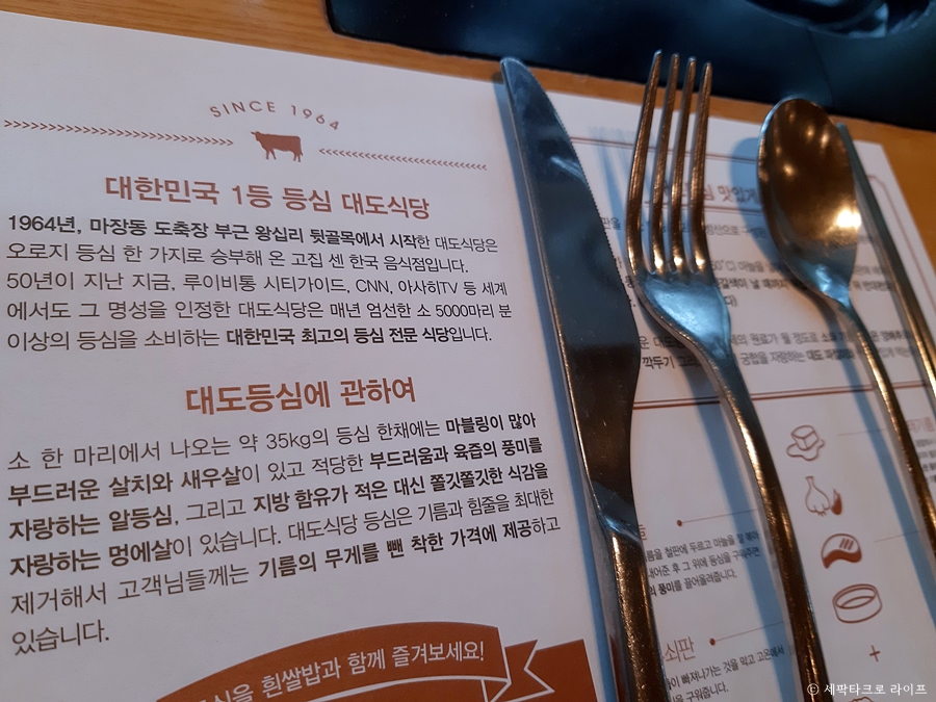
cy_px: 351
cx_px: 468
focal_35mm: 27
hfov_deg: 65.3
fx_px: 730
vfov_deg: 51.4
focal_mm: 3.93
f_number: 1.7
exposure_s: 1/128
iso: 100
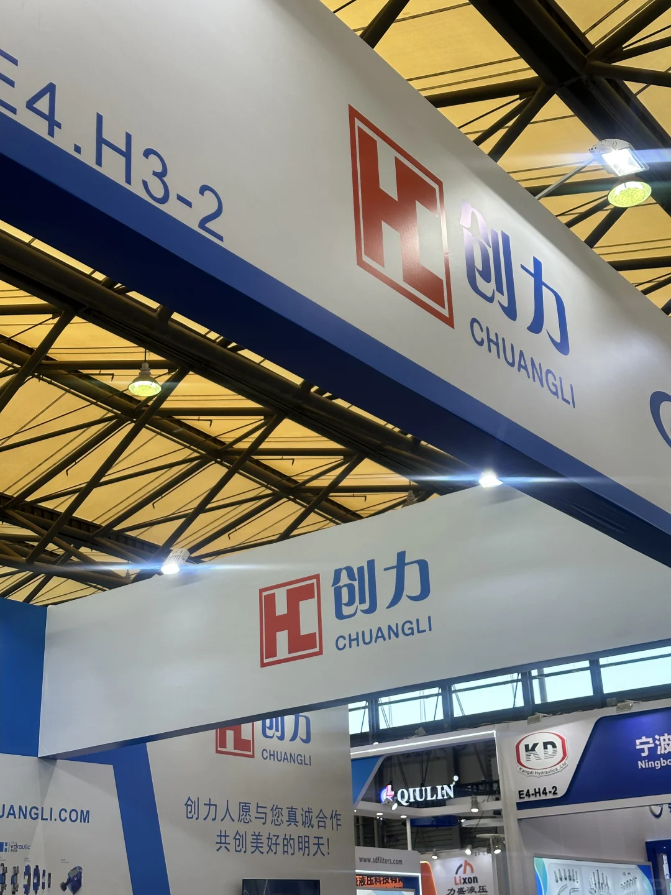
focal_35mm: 48
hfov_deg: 30.3
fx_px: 1241
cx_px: 336
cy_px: 448
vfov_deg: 39.7
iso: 64
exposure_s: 1/363
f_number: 1.78
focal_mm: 6.86
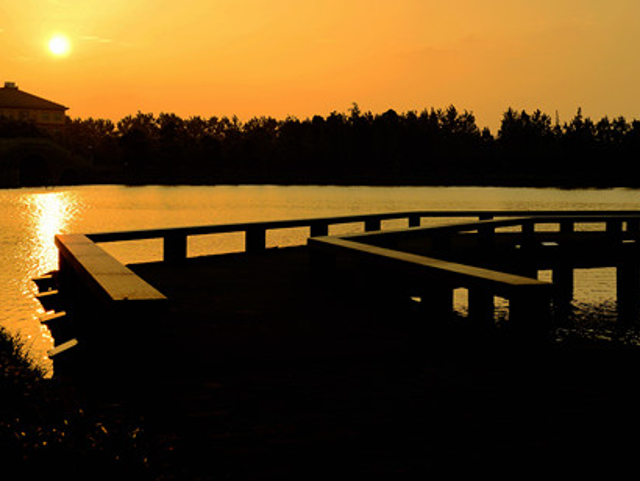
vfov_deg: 24.2
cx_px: 423
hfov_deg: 31.9
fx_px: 1110
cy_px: 129
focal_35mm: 60
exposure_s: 1/160
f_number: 6.3
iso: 100
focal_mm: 32
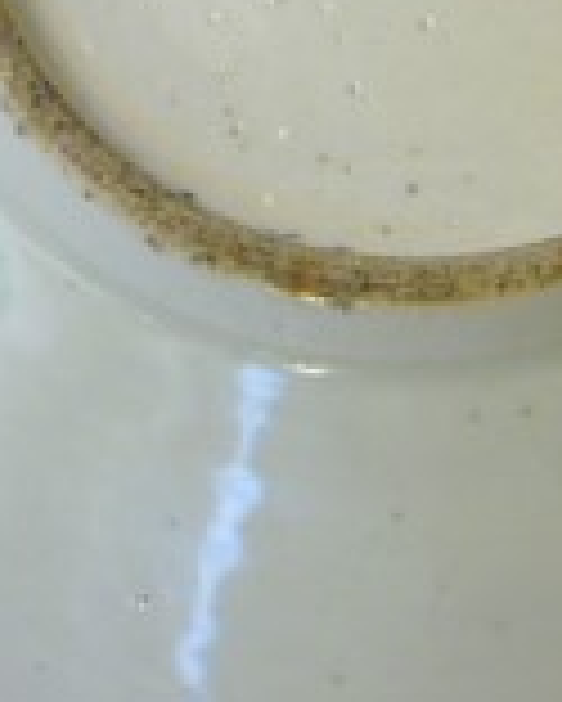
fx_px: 2409
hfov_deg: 13.2
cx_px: 459
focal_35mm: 116
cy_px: -63
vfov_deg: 16.1
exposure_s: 1/30
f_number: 3.3
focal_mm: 5.2
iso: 160
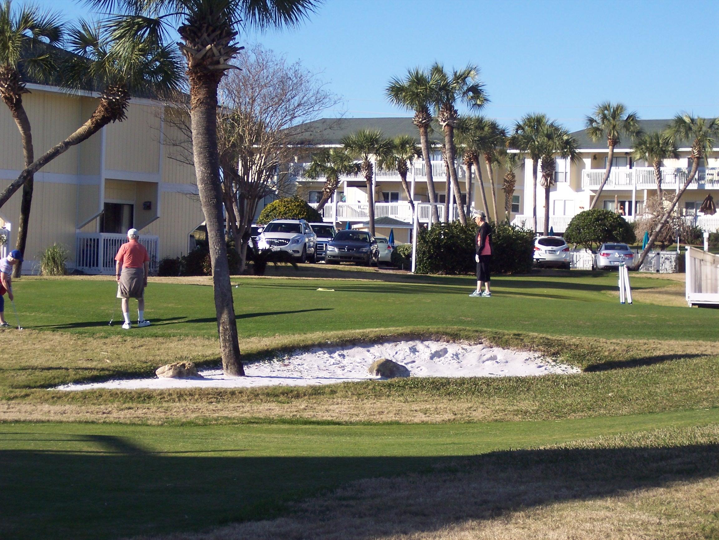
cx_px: 360
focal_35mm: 117
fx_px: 2430
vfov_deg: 12.7
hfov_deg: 16.8
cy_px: 270
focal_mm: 24
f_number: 4.8
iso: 100
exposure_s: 1/500
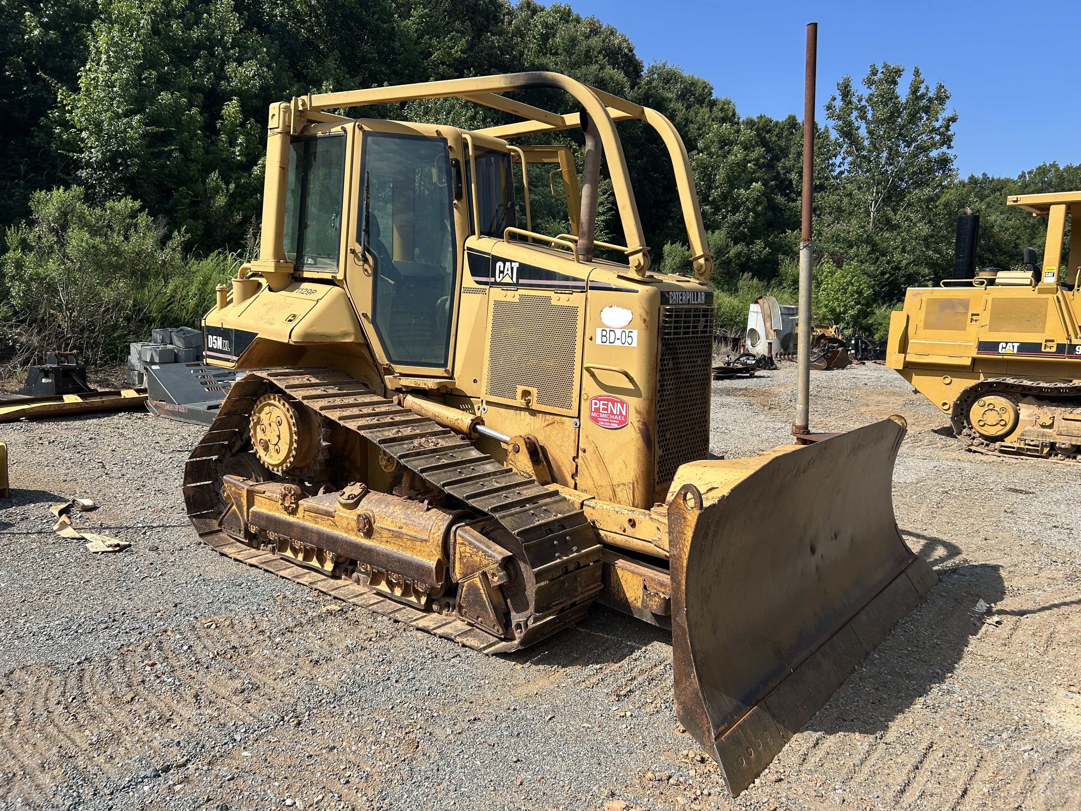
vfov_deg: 53.1
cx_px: 540
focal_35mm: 26
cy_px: 406
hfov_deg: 67.3
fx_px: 812
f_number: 1.5
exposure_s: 1/3077
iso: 50
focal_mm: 5.7
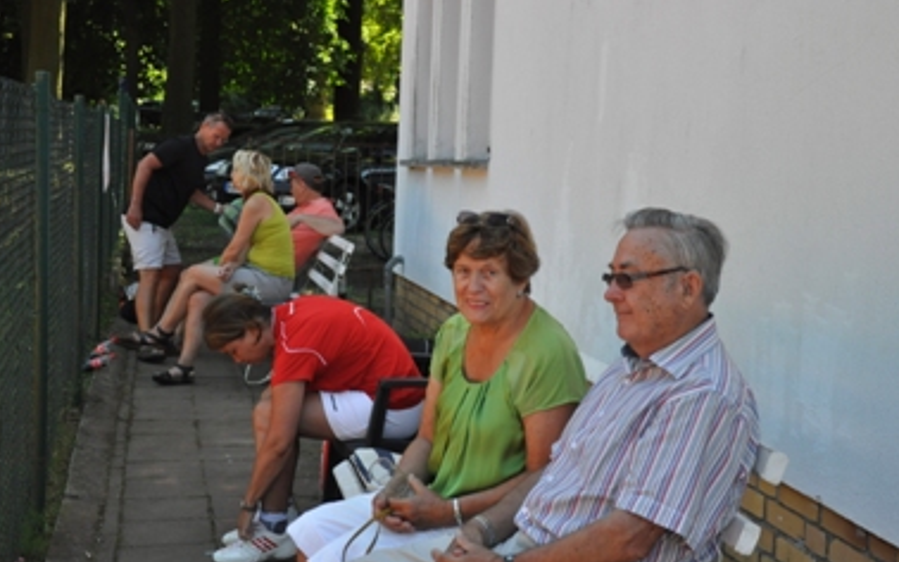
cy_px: 274
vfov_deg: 22.3
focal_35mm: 58
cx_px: 485
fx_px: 1421
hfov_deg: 35.1
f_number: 4.2
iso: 800
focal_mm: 32
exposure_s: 1/1000
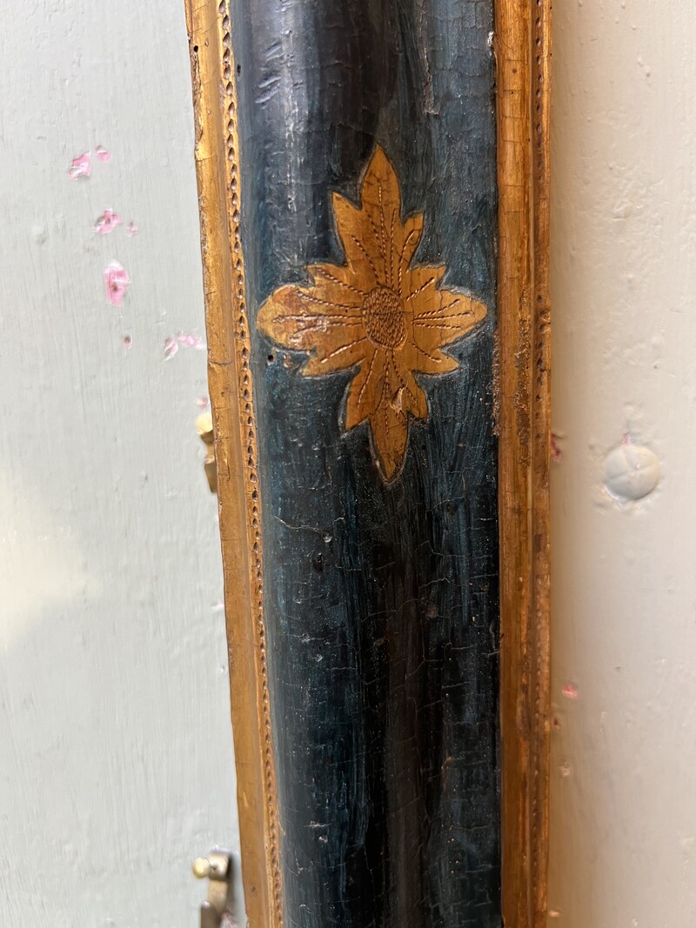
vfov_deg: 67.3
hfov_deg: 53.1
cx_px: 348
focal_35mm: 26
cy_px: 464
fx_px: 697
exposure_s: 1/50
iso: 100
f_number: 1.5
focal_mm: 5.7
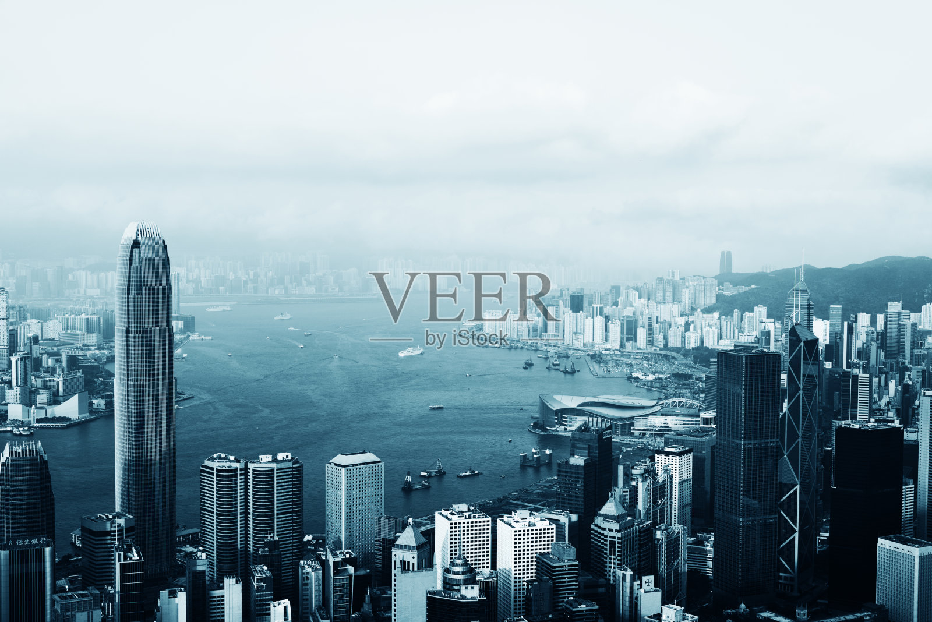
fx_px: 1295
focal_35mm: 50
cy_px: 311
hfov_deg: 39.6
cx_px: 466
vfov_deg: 27.0
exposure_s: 1/100
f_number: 8
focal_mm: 50
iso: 100
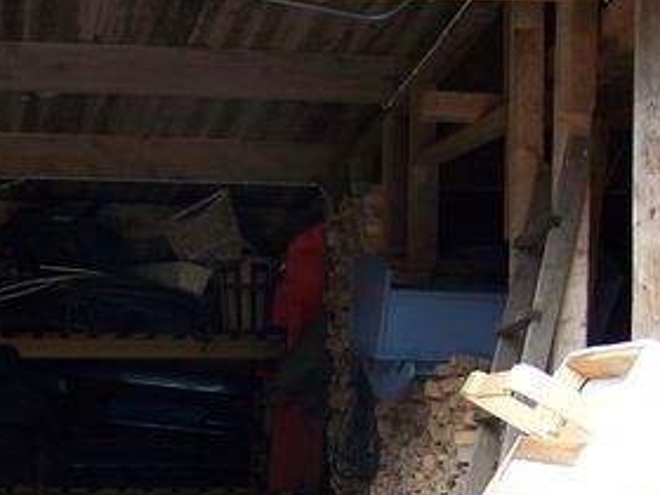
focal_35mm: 87
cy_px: 522
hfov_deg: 22.2
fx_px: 1659
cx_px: 134
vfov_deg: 16.5
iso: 80
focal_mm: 6.3
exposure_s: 1/80
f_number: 2.8
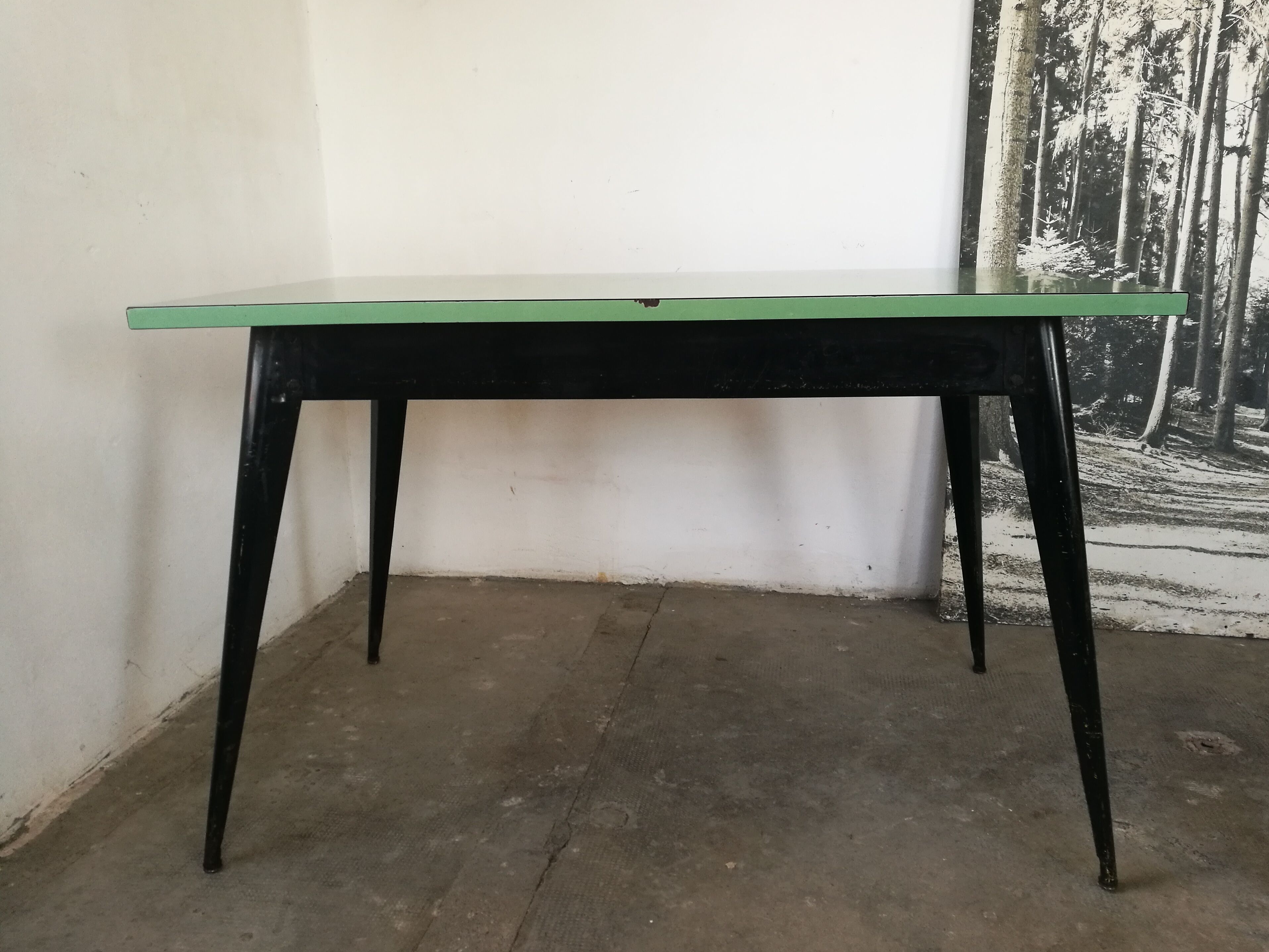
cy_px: 482
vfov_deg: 49.7
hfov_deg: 63.4
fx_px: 1027
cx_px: 658
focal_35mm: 28
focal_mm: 4.5
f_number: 2.2
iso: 125
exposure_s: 1/60
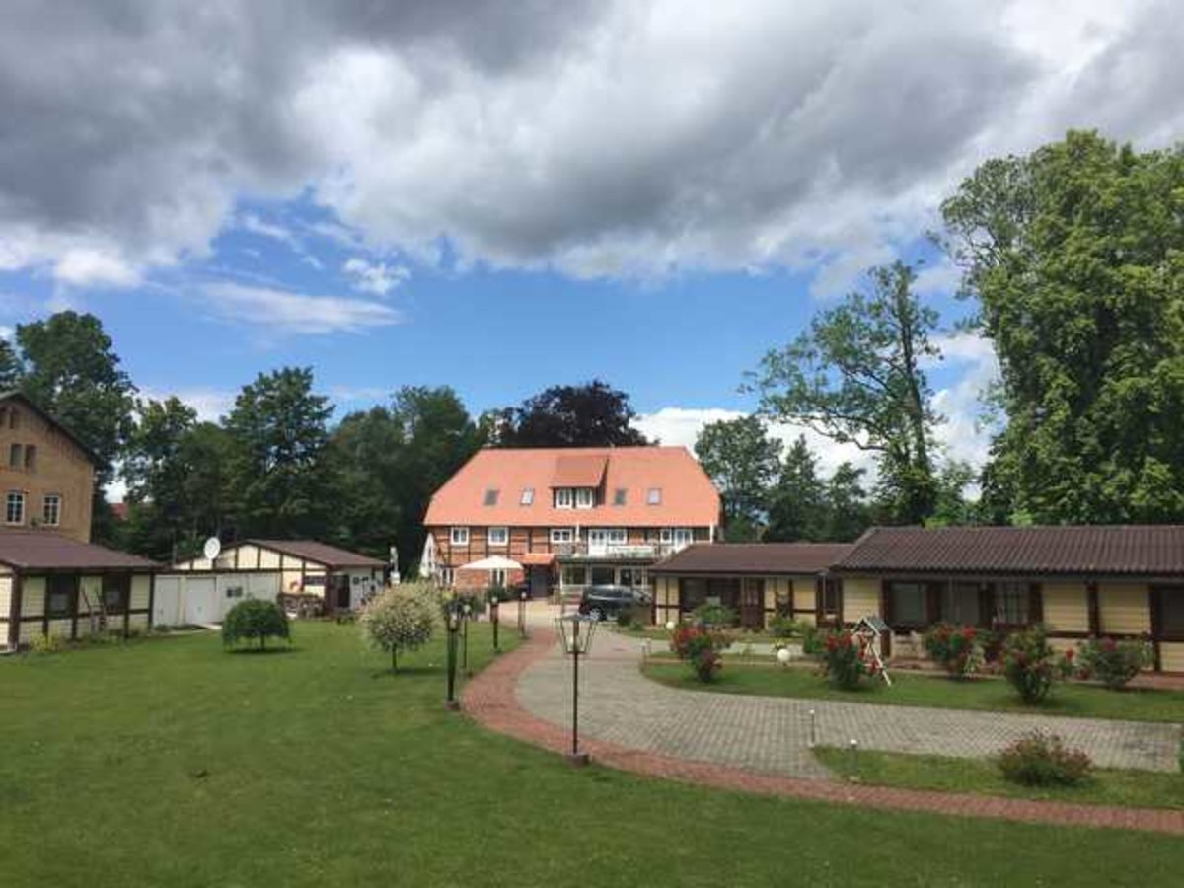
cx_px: 592
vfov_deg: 48.2
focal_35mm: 29
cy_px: 444
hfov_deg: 61.7
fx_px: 992
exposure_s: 1/2083
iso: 32
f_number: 2.2
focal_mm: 4.15
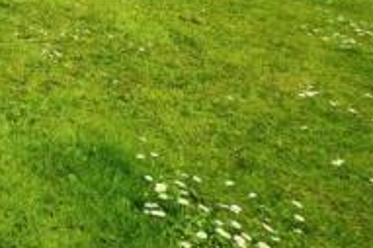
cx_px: -241
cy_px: -163
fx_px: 497
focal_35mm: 48
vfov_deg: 21.4
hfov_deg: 25.1
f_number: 8
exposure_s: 1/500
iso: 500
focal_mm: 14
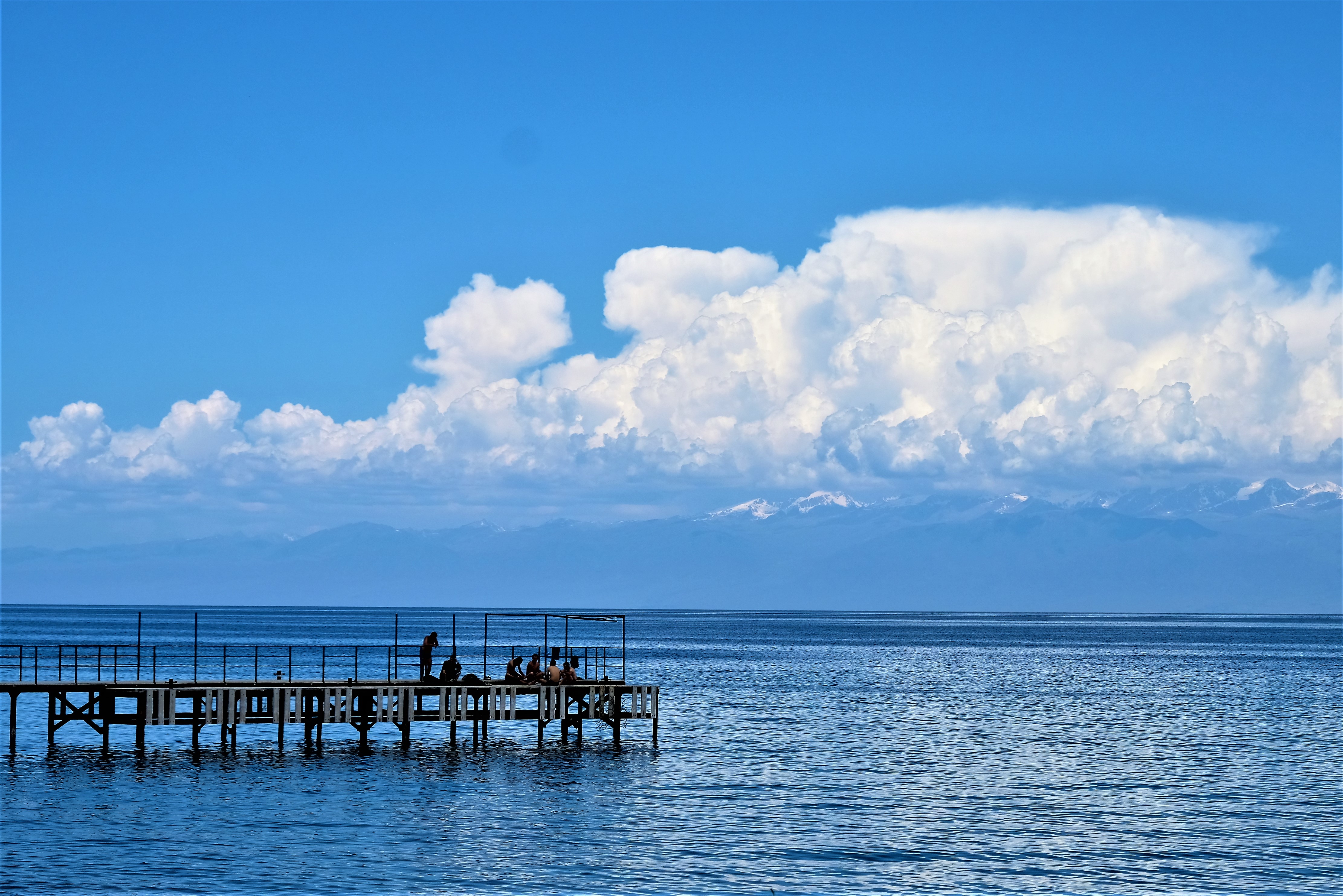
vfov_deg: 16.5
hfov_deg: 24.5
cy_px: 448
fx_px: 3096
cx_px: 672
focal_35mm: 83
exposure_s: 1/900
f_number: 8
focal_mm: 55
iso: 200
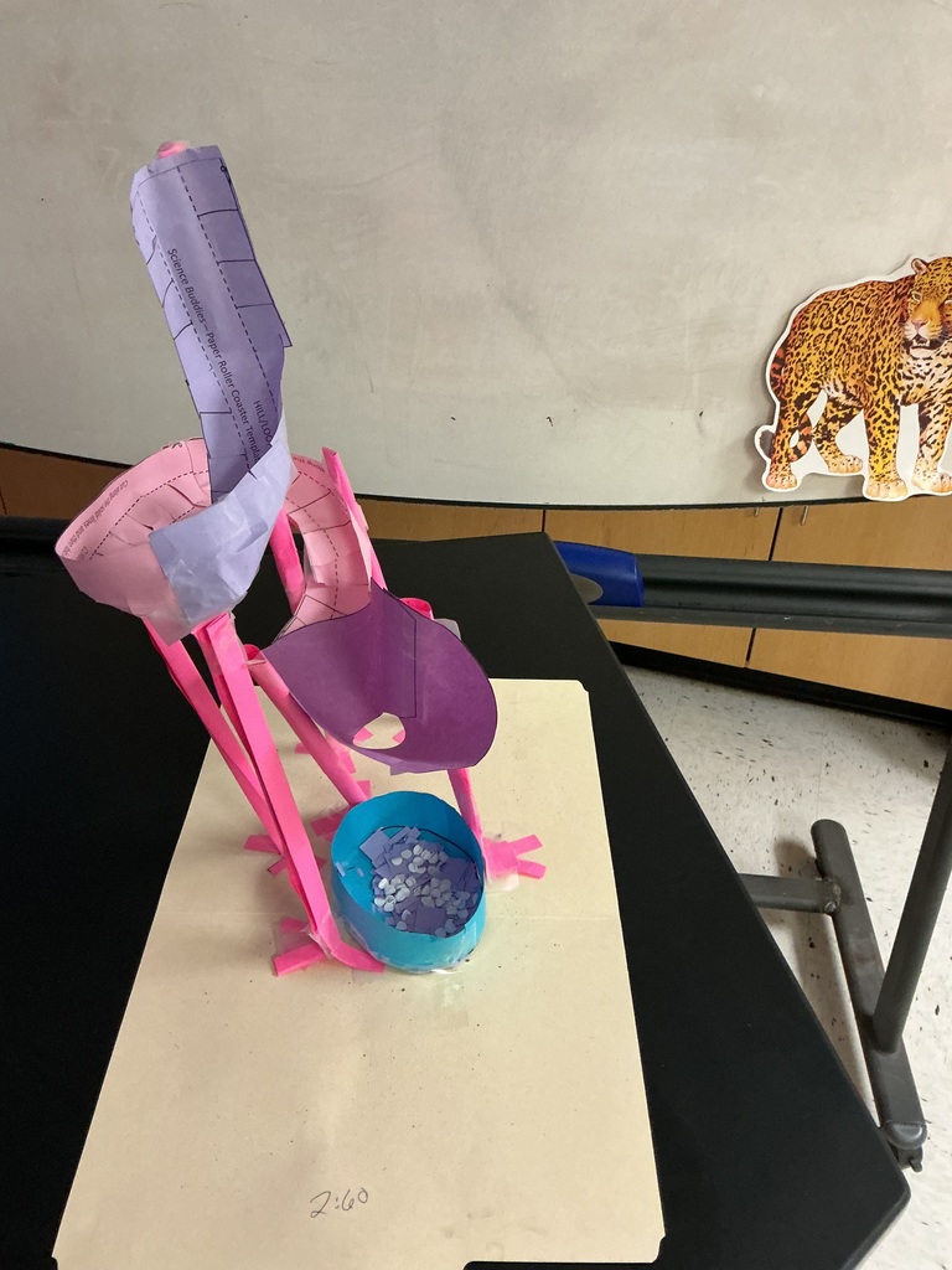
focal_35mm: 29
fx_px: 1063
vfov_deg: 61.7
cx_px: 476
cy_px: 635
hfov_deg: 48.2
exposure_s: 1/60
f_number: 1.8
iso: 200
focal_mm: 3
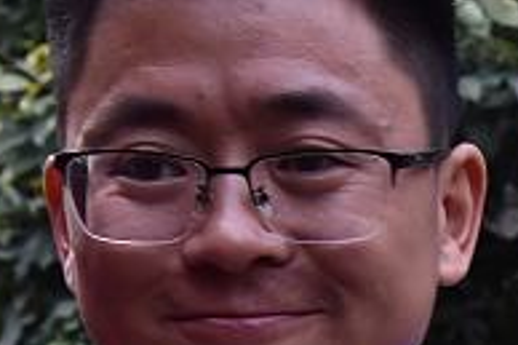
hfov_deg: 10.4
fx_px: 2760
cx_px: 708
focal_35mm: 192
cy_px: 812
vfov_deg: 6.8
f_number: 8
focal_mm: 31
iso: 400
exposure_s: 1/250
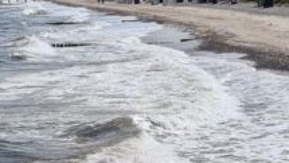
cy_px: 194
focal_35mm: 135
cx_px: 98
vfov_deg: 8.9
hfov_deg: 15.9
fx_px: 1035
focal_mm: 5.4
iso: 50
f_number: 1.8
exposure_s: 1/5264
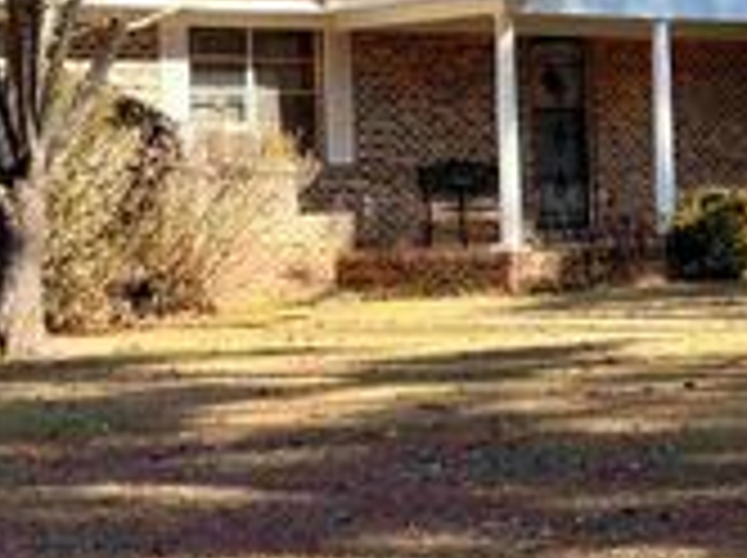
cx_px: 441
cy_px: 281
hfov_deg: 13.6
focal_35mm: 145
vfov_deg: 10.2
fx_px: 3125
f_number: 1.78
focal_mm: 6.76
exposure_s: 1/1513
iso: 64
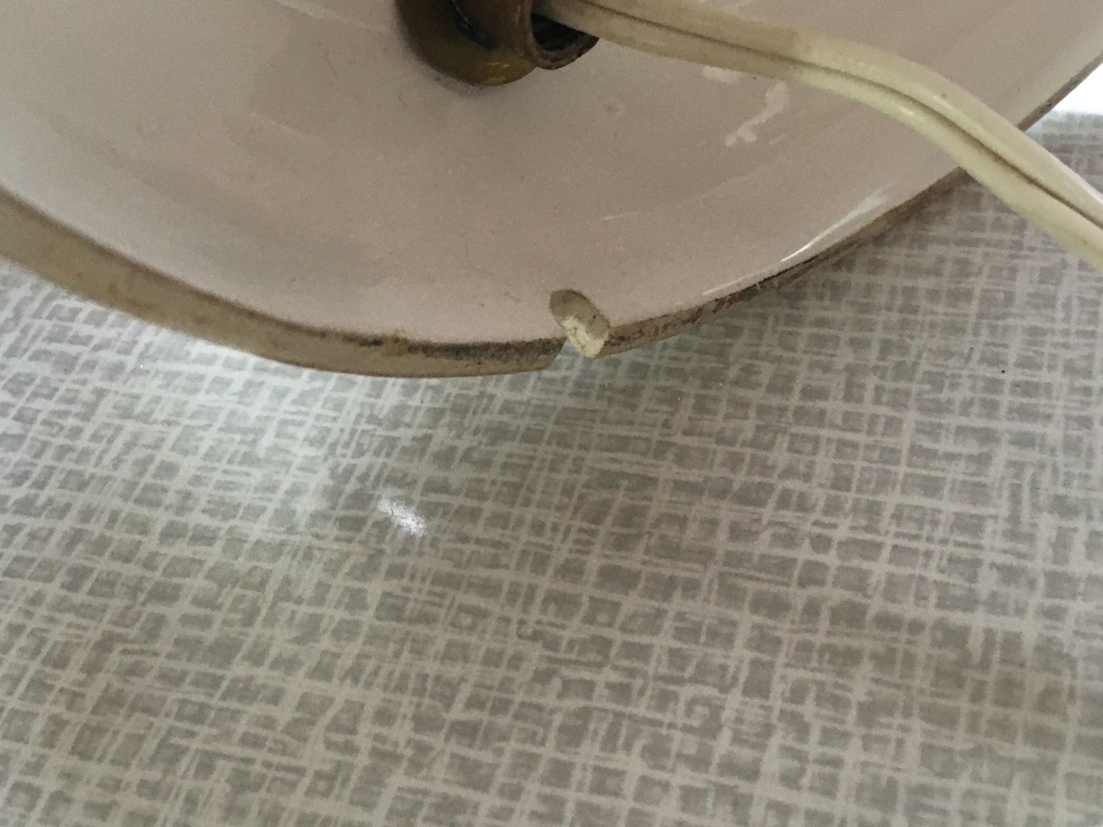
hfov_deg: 50.1
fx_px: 1179
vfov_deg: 38.4
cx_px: 526
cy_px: 512
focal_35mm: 37
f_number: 2.2
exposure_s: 1/30
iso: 200
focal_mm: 4.15
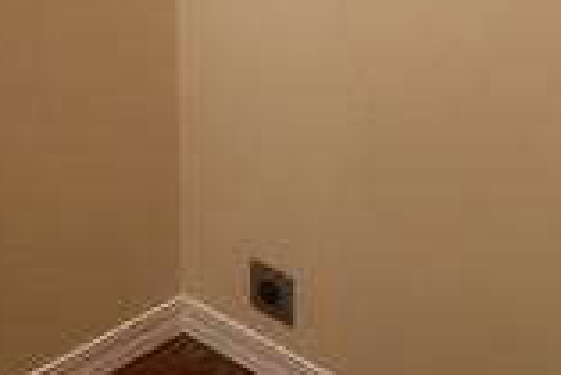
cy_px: -189
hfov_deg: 28.6
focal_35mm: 66
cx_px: 4
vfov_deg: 18.3
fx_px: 1029
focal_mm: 1.57
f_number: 1.8
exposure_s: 1/60
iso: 250
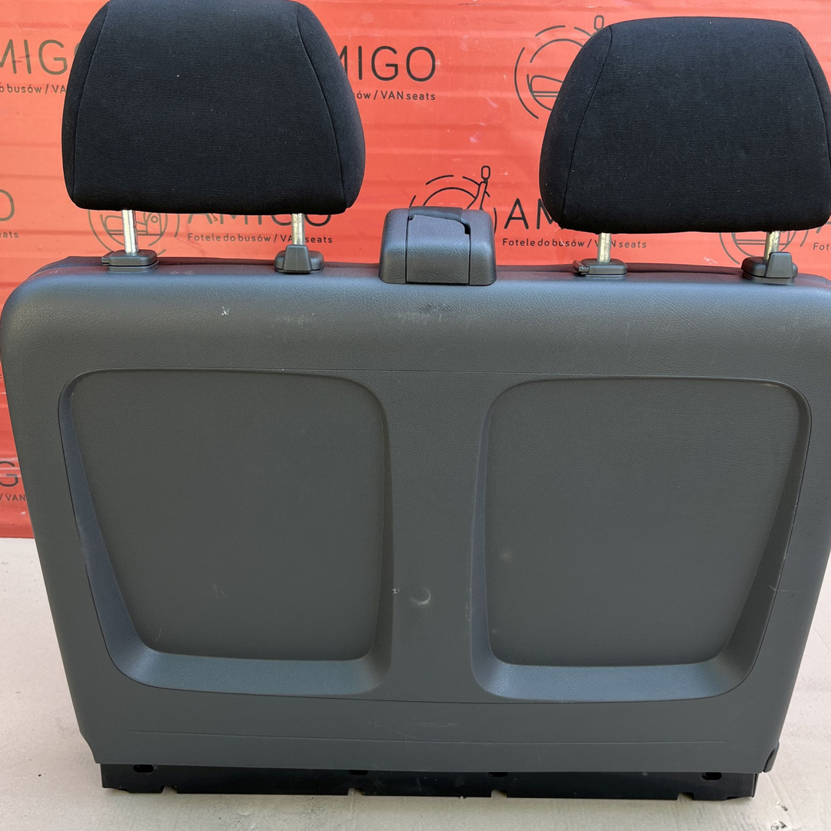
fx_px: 923
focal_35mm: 34
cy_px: 392
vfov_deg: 48.4
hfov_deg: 48.4
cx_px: 436
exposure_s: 1/121
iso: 40
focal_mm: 5.1
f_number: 1.6
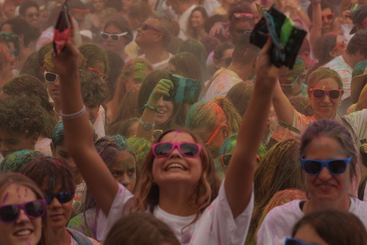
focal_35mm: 157
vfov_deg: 8.7
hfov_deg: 13.1
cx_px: 184
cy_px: 122
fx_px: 1600
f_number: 5.6
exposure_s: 1/500
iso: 250
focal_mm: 105
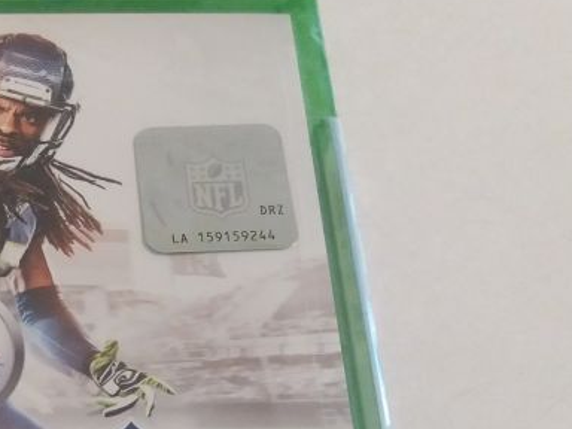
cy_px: 442
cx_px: -74
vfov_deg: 19.5
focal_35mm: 73
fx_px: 1206
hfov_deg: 24.7
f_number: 1.9
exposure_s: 1/17
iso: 250
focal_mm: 3.7
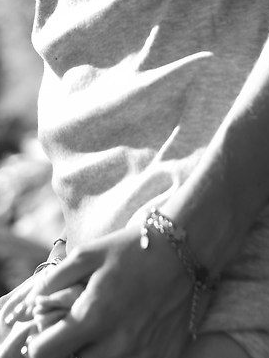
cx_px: 76
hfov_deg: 4.6
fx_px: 3332
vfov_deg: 6.1
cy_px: -147
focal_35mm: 322
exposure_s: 1/250
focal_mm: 50
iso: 64
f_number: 2.8
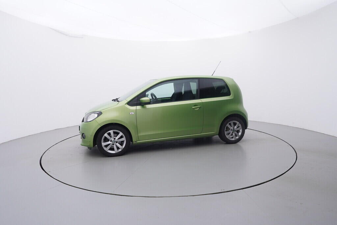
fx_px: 211
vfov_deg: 56.2
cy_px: 112
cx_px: 168
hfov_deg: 77.3
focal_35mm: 22
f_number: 5
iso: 200
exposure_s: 1/80
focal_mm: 15
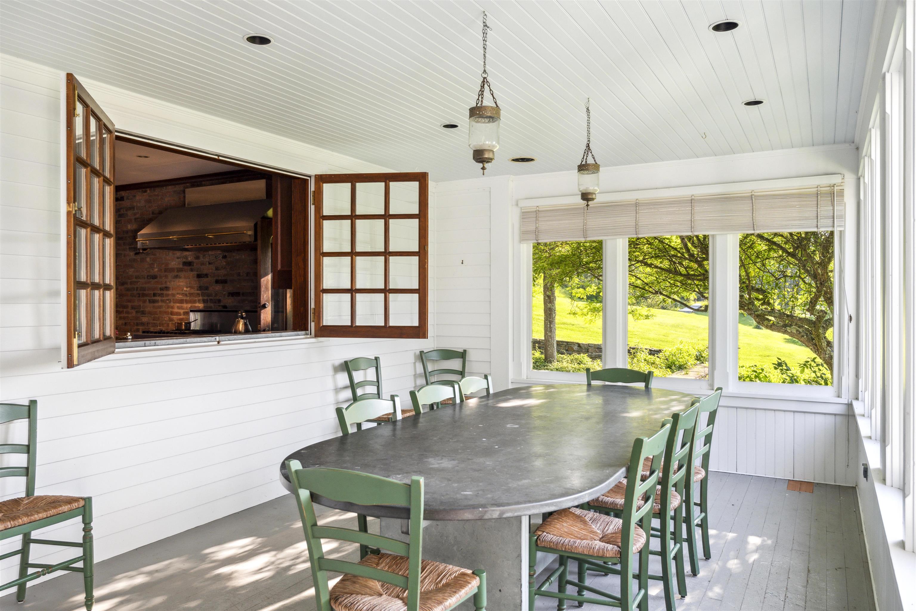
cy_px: 306
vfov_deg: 49.6
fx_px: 662
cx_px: 458
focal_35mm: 26
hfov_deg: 69.4
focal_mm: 26
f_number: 7.1
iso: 800
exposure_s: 1/60
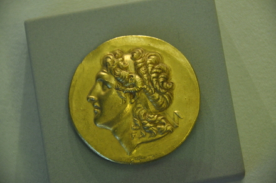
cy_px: 92
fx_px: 2297
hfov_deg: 6.9
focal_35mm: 300
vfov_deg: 4.6
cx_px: 138
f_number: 5.6
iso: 2000
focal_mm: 200
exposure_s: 1/80
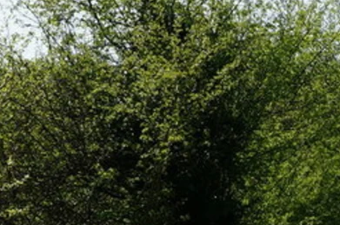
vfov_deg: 8.7
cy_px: 274
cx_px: 463
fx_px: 1471
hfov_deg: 12.7
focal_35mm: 156
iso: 100
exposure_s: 1/100
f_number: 13
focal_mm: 25
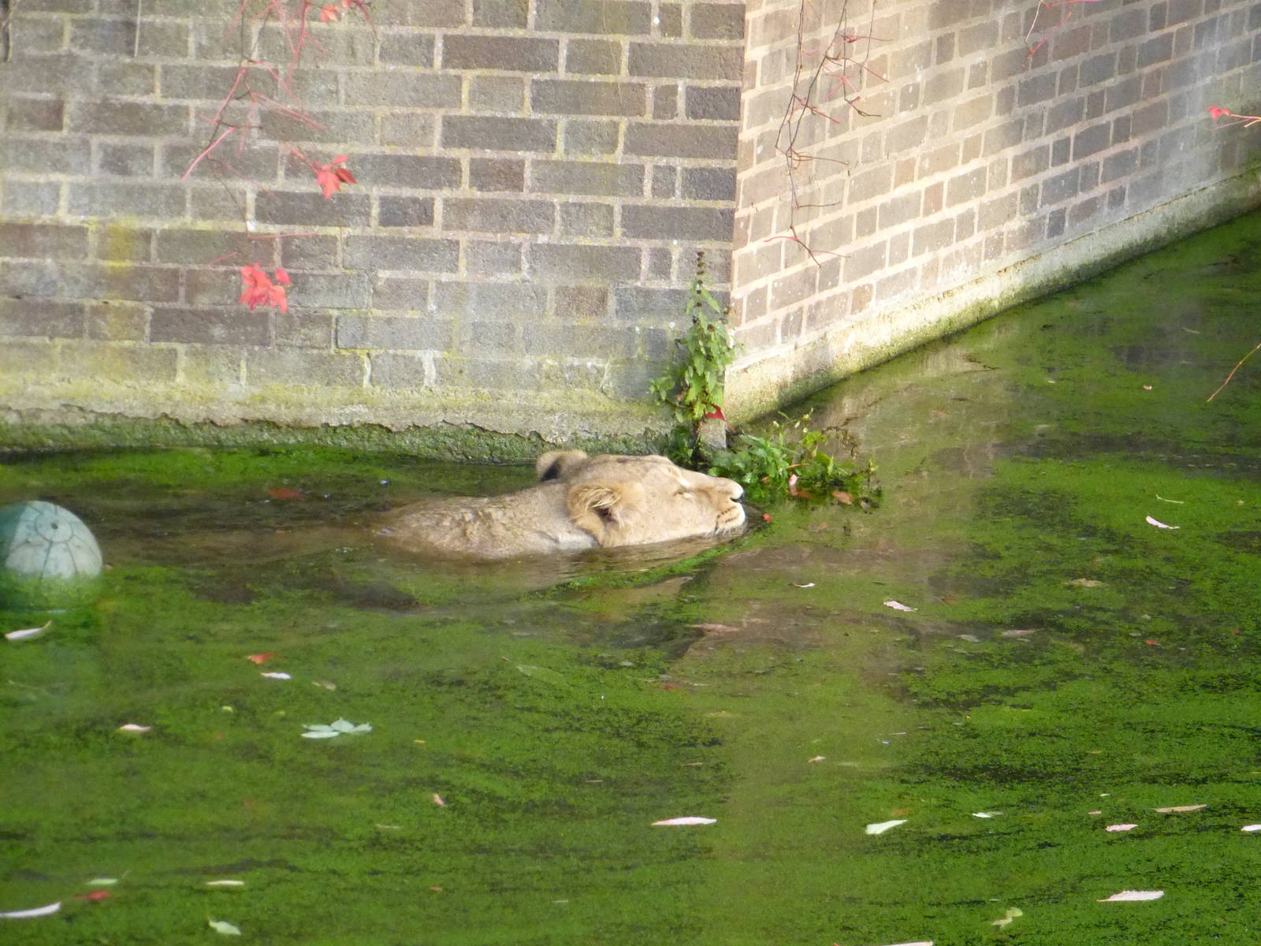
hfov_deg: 10.9
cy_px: 473
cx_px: 630
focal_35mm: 182
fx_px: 6630
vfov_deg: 8.2
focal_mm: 32.6
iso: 1600
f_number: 5.4
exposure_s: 1/320
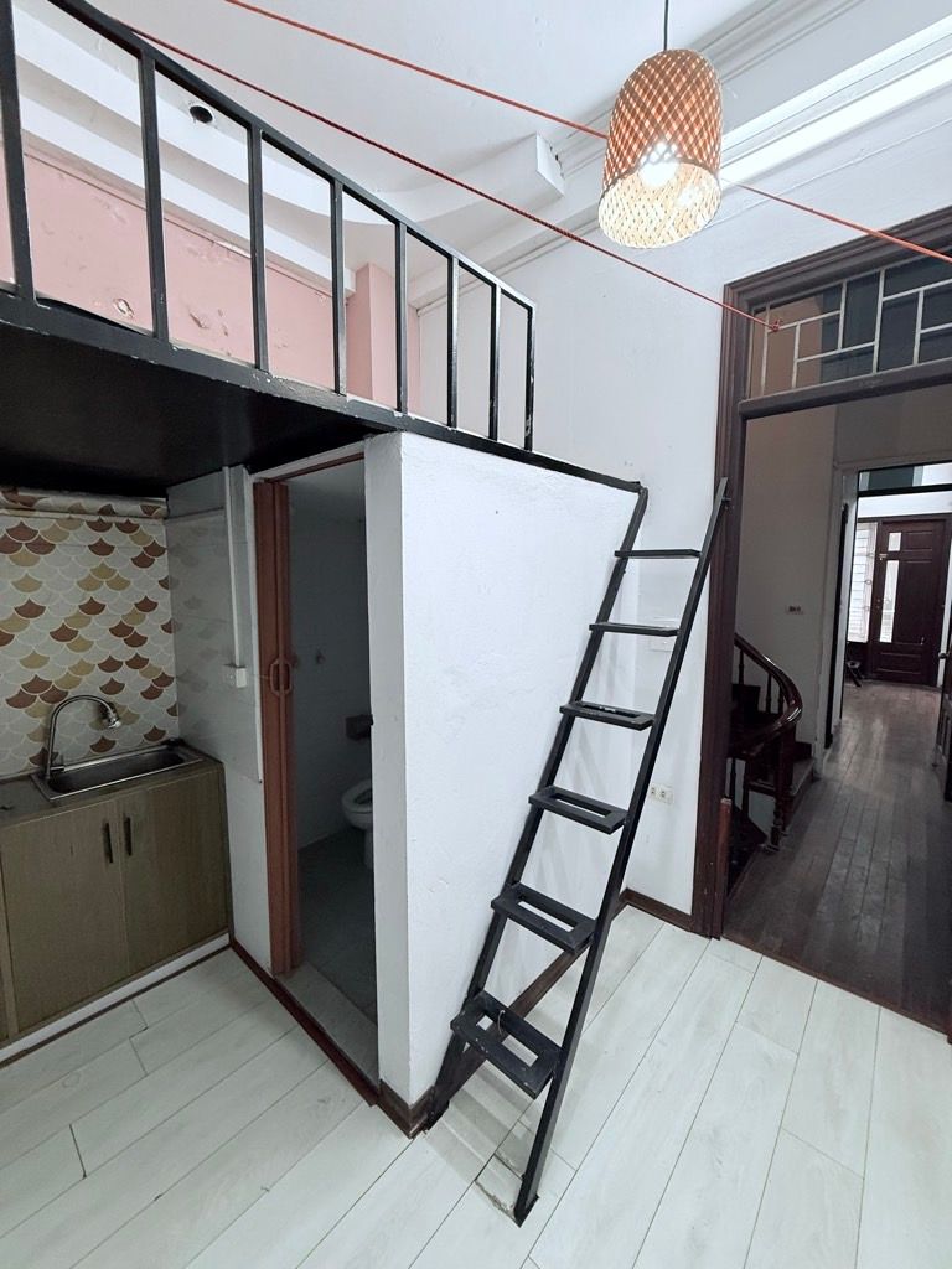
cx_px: 476
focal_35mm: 14
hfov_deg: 85.7
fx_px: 513
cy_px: 634
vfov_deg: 102.1
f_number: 2.2
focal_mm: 2.22
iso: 200
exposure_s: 1/100
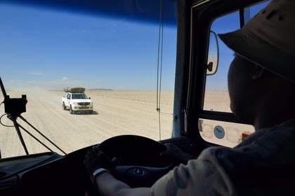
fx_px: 197
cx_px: 148
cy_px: 98
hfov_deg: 73.7
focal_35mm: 24
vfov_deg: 53.1
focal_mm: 24
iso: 400
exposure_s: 1/1600
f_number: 10
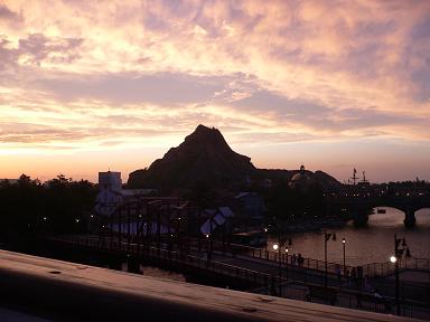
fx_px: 435
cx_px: 215
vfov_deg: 40.7
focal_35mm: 35
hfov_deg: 52.6
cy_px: 161
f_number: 2.8
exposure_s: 1/60
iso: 100
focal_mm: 5.8
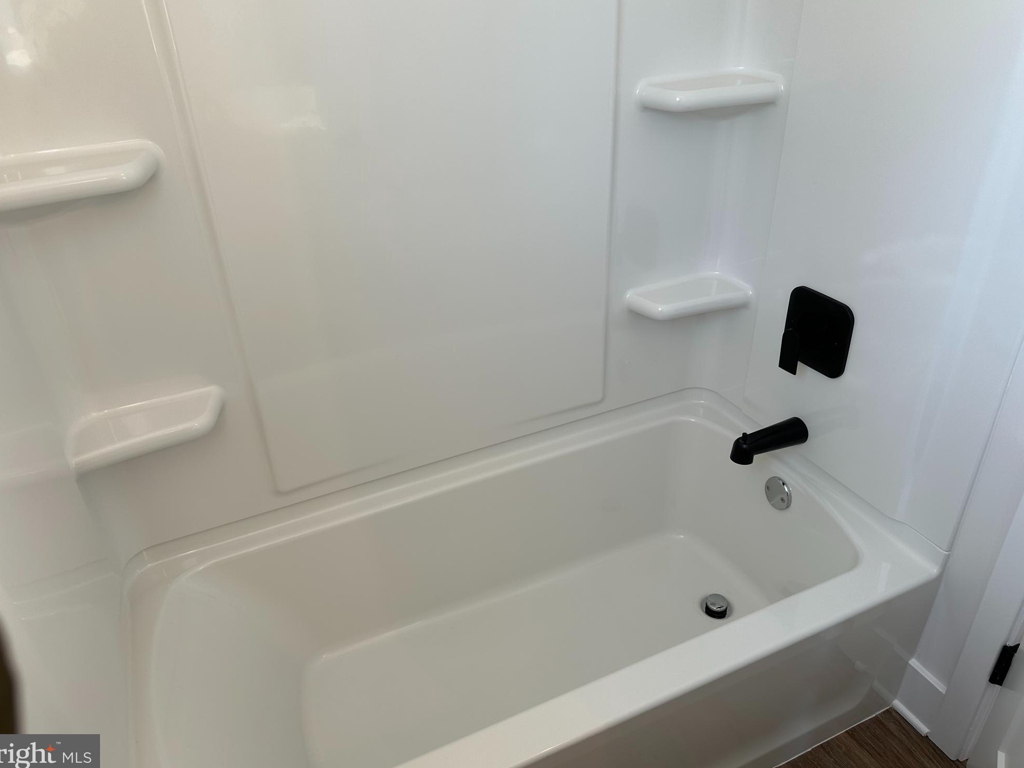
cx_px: 503
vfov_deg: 54.9
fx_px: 740
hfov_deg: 69.4
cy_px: 377
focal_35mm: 25
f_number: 1.78
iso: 64
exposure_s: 1/121
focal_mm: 6.86
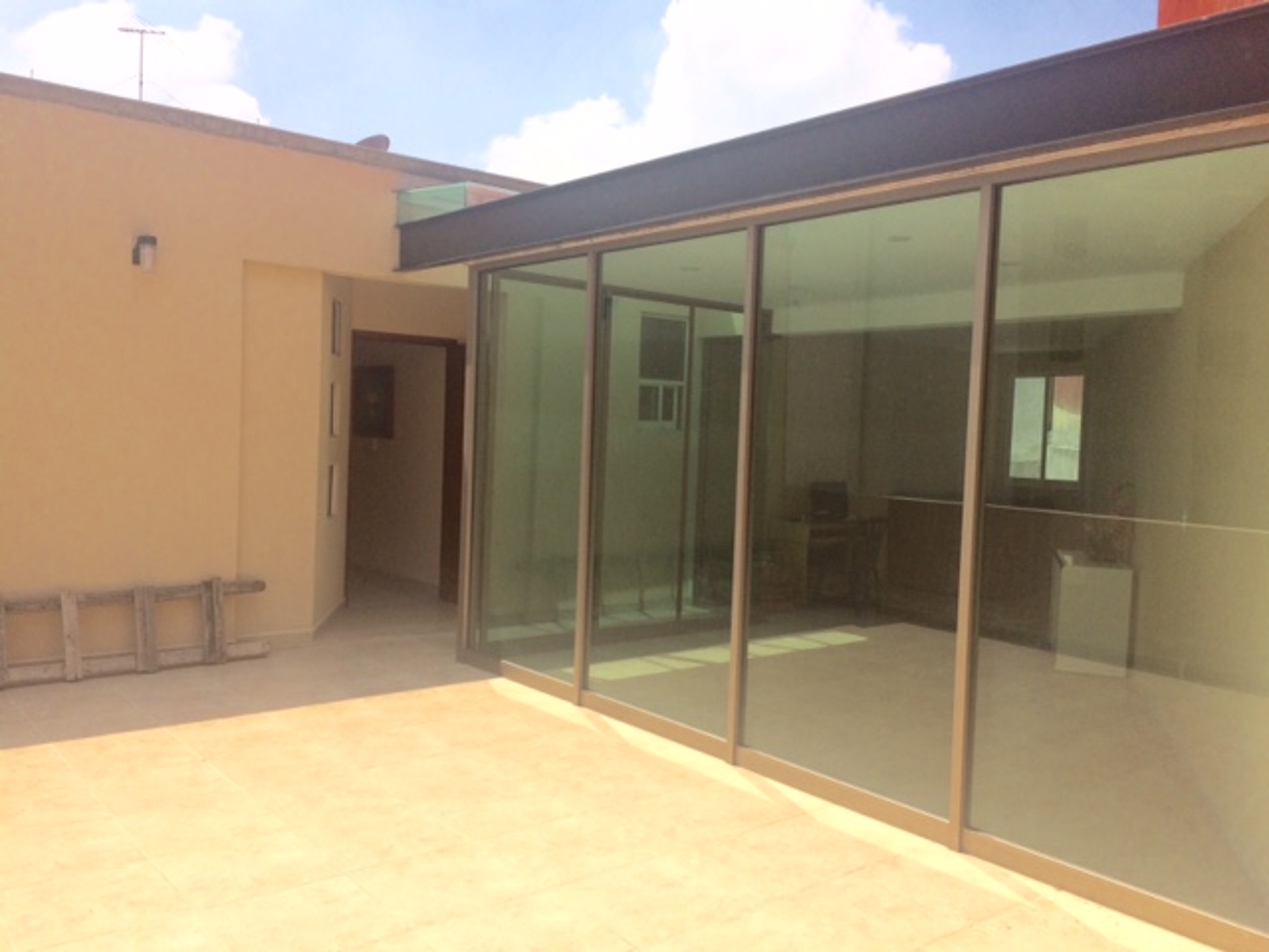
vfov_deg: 48.2
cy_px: 476
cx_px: 634
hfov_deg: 61.7
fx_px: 1063
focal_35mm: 29
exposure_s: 1/2415
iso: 32
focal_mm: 4.15
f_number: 2.2
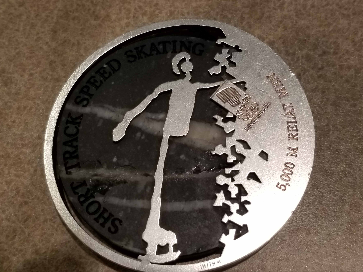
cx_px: 182
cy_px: 136
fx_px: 273
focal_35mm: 26
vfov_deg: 53.1
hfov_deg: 67.3
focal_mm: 4.3
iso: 80
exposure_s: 1/60
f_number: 1.7
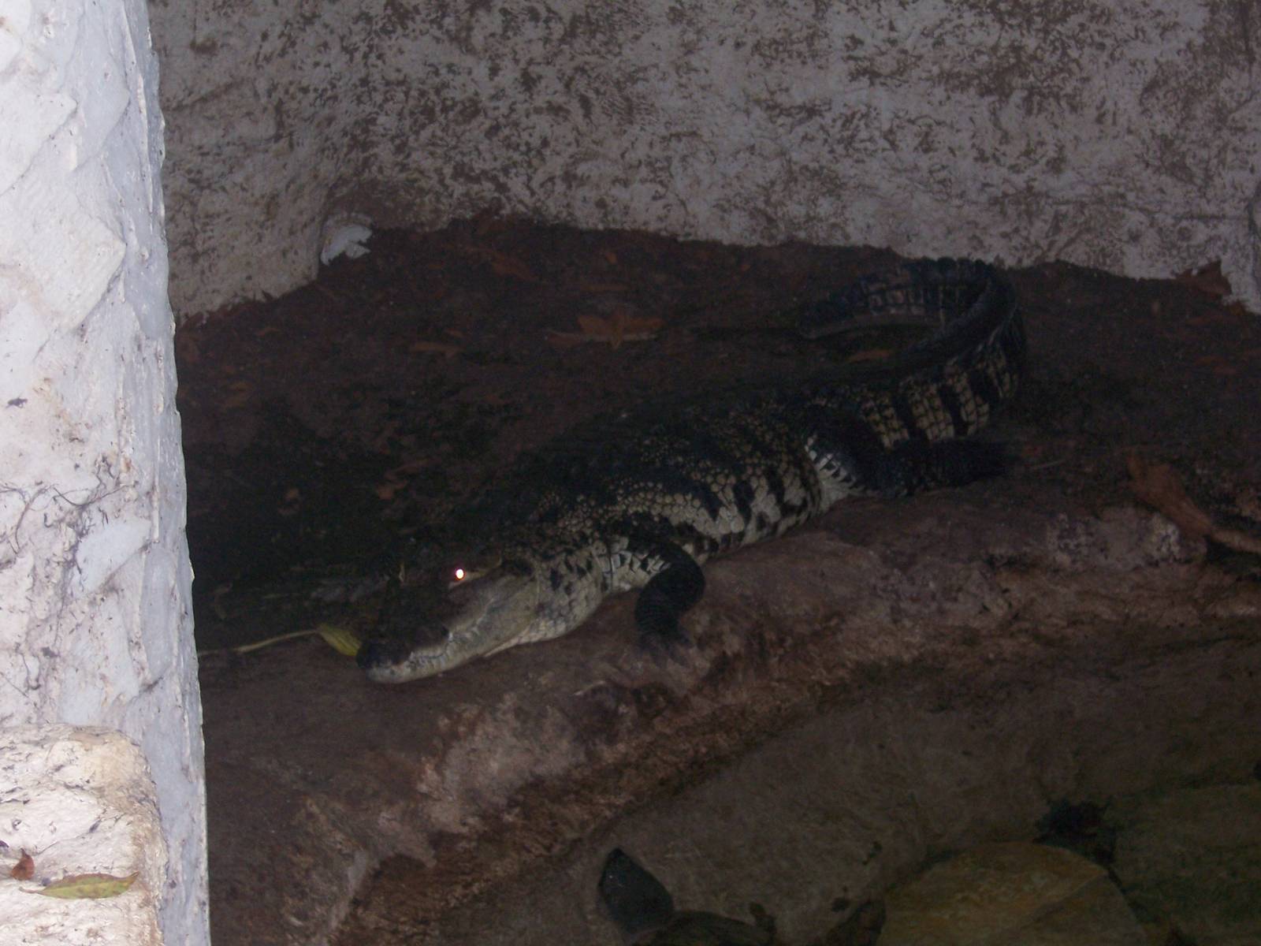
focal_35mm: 89
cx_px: 630
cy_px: 473
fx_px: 3242
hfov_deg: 22.0
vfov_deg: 16.6
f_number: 4.8
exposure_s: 1/90
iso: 140
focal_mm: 14.8
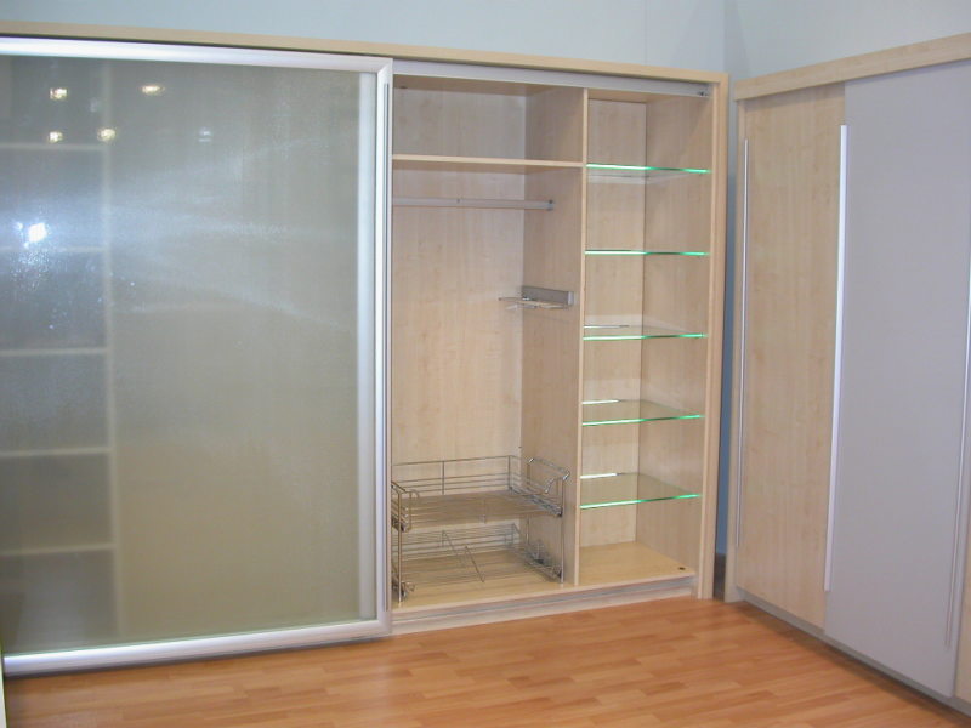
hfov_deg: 49.0
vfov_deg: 37.7
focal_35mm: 38
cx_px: 486
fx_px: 1066
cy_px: 364
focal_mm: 7.85
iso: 100
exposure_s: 1/30
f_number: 2.6
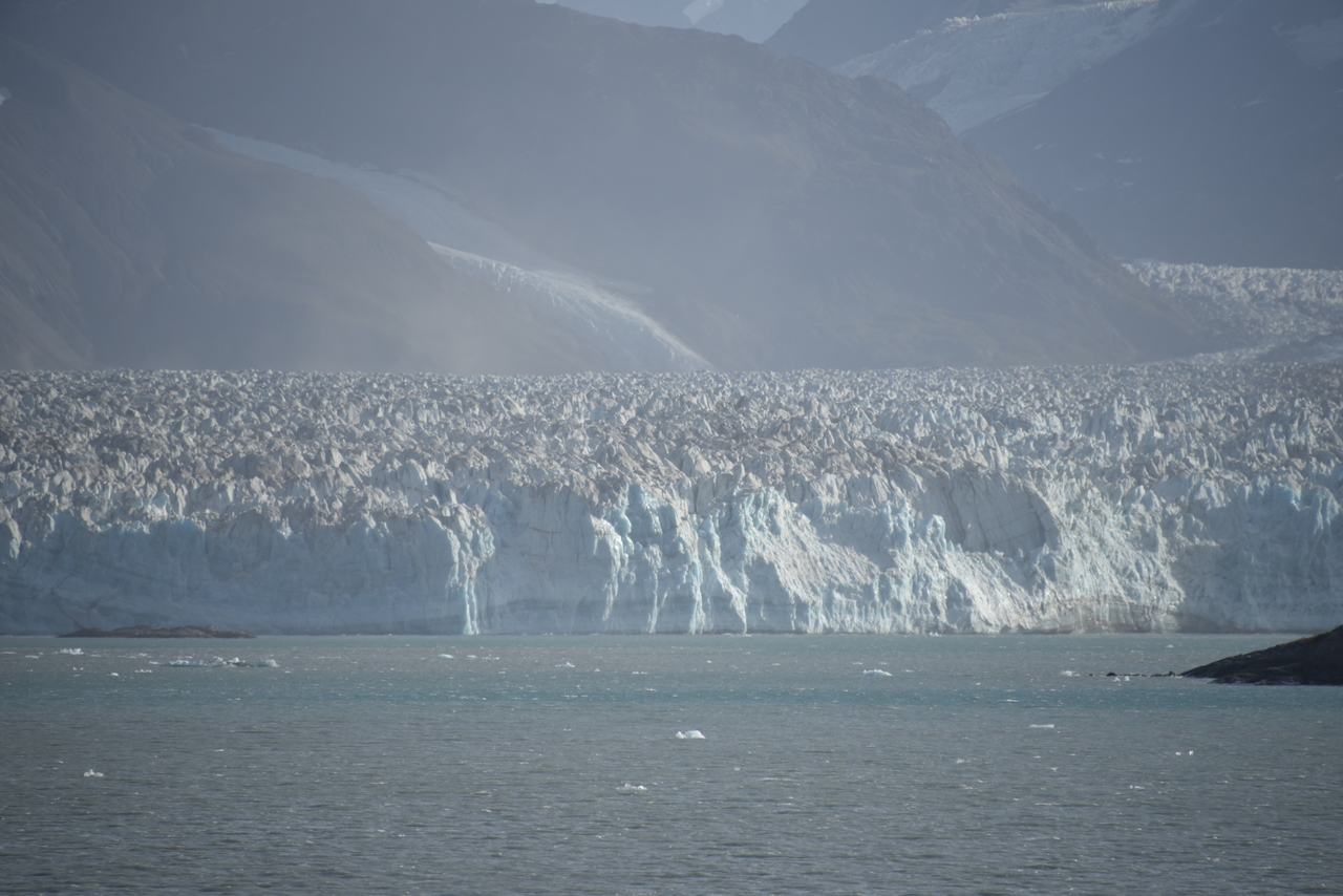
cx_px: 672
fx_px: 11193
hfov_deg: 6.9
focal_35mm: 300
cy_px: 448
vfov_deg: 4.6
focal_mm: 300
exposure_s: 1/640
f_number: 6.3
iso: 100
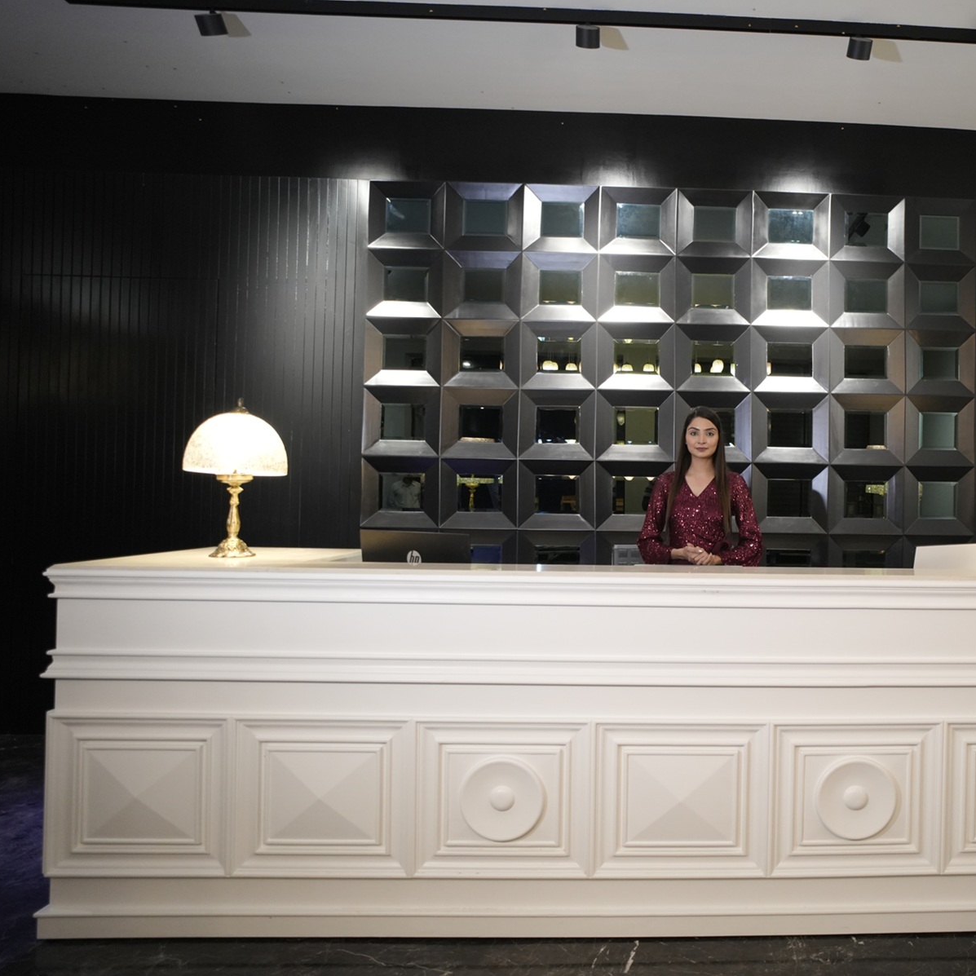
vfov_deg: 67.3
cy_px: 488
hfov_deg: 63.8
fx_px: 734
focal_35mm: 23
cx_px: 717
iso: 2000
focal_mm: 18
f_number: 2.8
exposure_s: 1/100
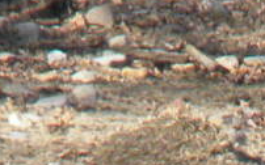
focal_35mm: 2185
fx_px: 15772
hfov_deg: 1.0
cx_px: 480
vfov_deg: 0.6
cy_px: 757
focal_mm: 46.2
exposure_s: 1/560
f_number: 5.3
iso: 166
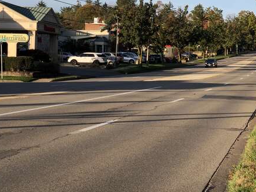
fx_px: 702
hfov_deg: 20.3
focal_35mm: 95
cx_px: 226
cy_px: 52
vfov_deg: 15.5
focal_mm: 6
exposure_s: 1/639
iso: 16
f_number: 2.4
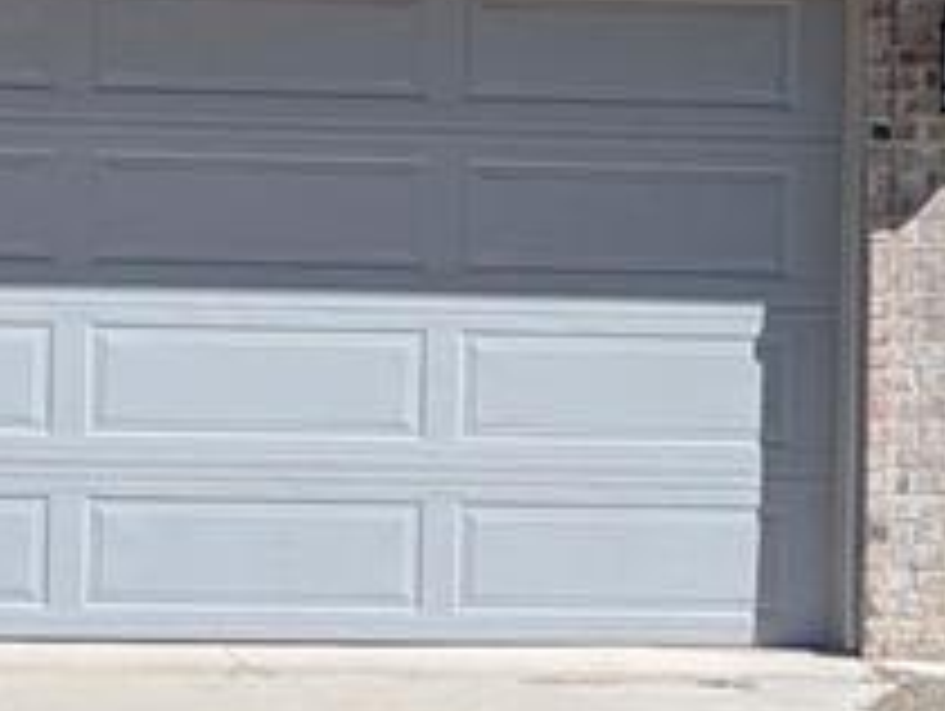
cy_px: 328
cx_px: 914
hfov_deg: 8.4
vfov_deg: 6.4
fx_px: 6395
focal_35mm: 234
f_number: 1.85
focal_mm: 6.81
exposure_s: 1/2451
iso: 52
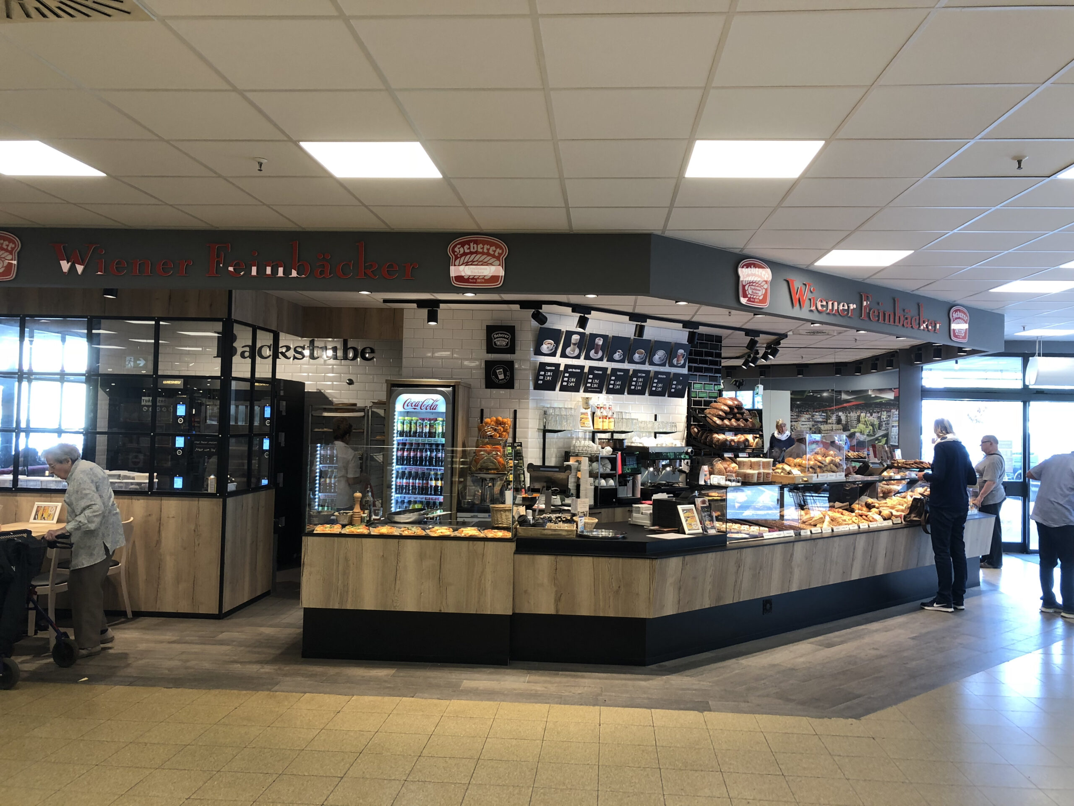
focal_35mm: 28
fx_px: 869
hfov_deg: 63.4
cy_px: 403
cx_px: 537
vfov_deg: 49.7
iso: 20
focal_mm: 4
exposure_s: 1/33
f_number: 1.8
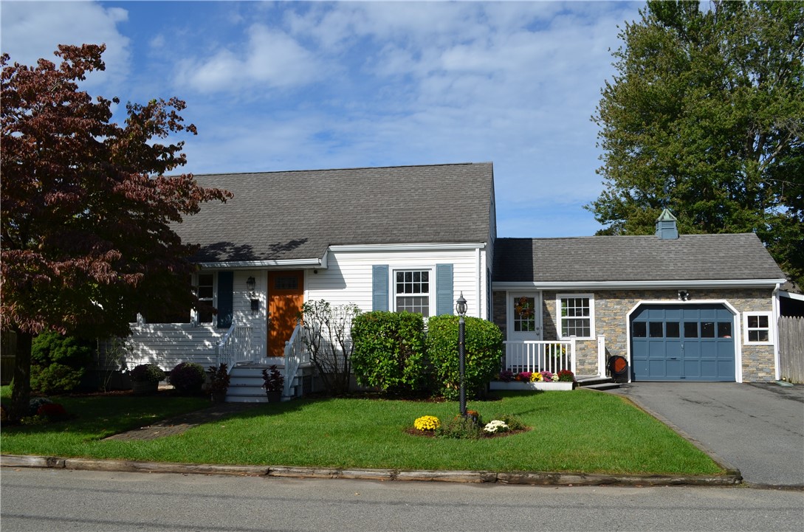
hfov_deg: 62.0
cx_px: 402
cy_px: 266
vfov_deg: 43.4
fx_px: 669
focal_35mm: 30
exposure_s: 1/320
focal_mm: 20
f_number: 9
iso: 100
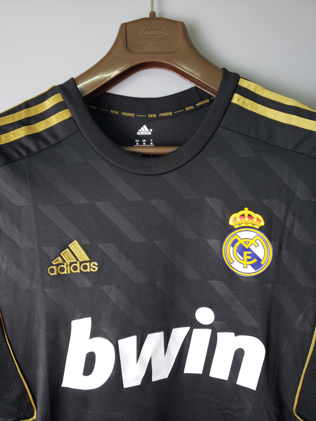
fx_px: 316
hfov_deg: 53.1
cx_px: 158
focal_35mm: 26
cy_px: 210
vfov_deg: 67.3
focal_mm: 4.3
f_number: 1.5
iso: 100
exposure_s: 1/50
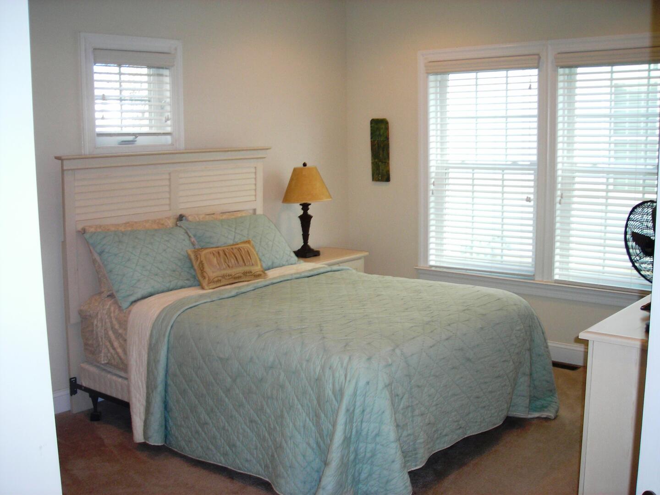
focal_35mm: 38
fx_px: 725
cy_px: 248
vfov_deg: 37.7
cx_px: 330
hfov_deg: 49.0
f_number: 3.2
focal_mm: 6.3
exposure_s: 1/30
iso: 144
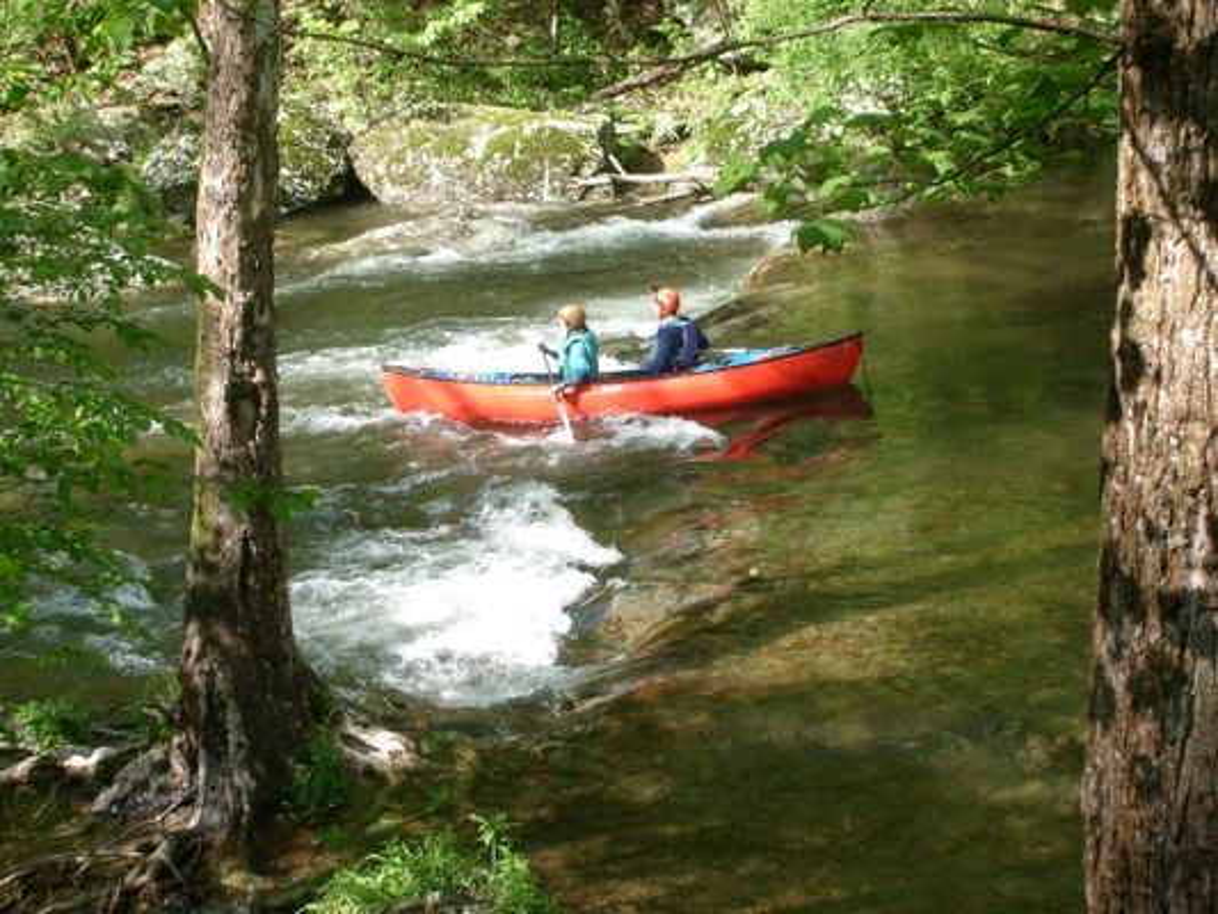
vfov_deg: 20.4
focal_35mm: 72
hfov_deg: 27.0
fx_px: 2534
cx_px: 609
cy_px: 457
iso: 80
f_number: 3.9
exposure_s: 1/180
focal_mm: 12
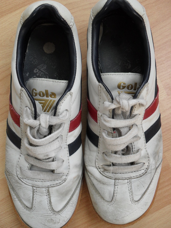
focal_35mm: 35
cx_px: 86
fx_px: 230
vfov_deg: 52.6
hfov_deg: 40.7
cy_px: 114
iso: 100
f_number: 2.8
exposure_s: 1/90
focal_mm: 6.2
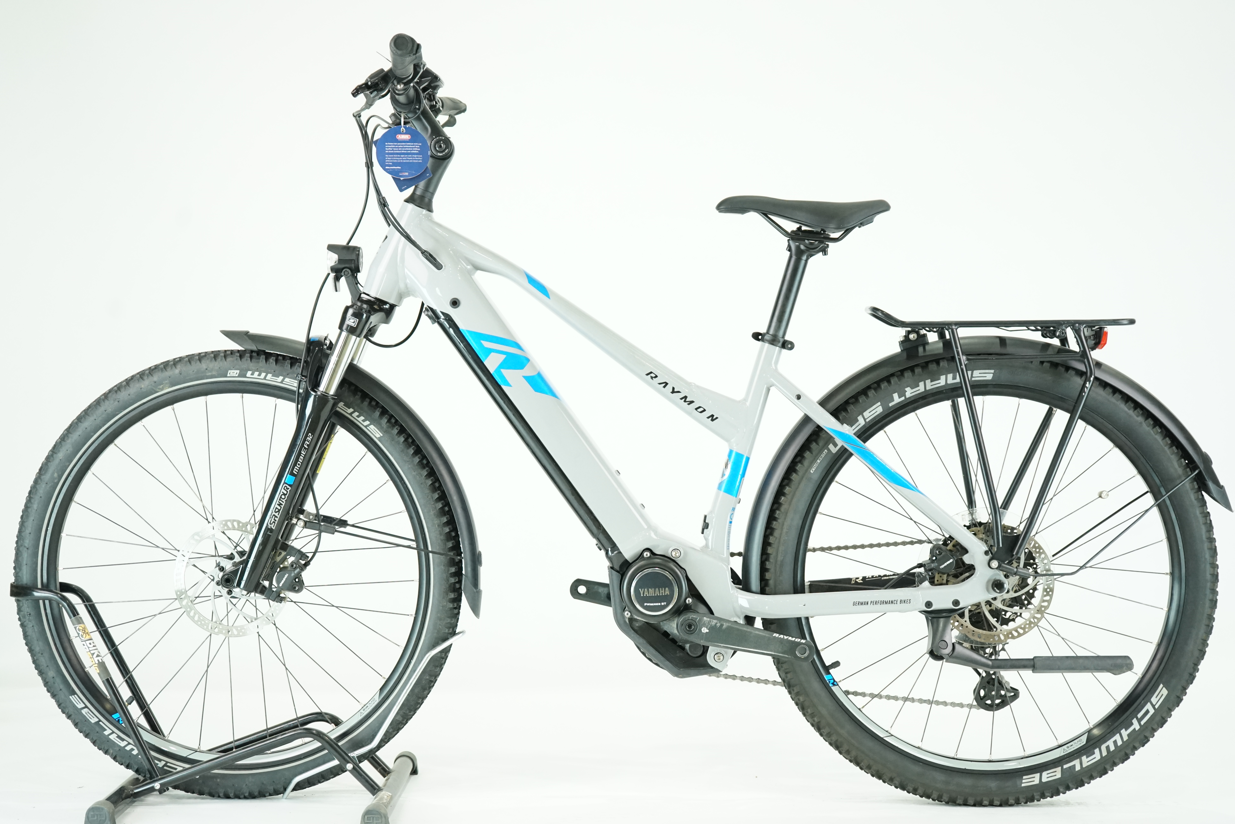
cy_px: 412
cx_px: 618
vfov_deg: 25.5
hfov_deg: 37.5
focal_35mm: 53
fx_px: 1818
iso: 2500
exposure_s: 1/200
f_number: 5
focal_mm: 53
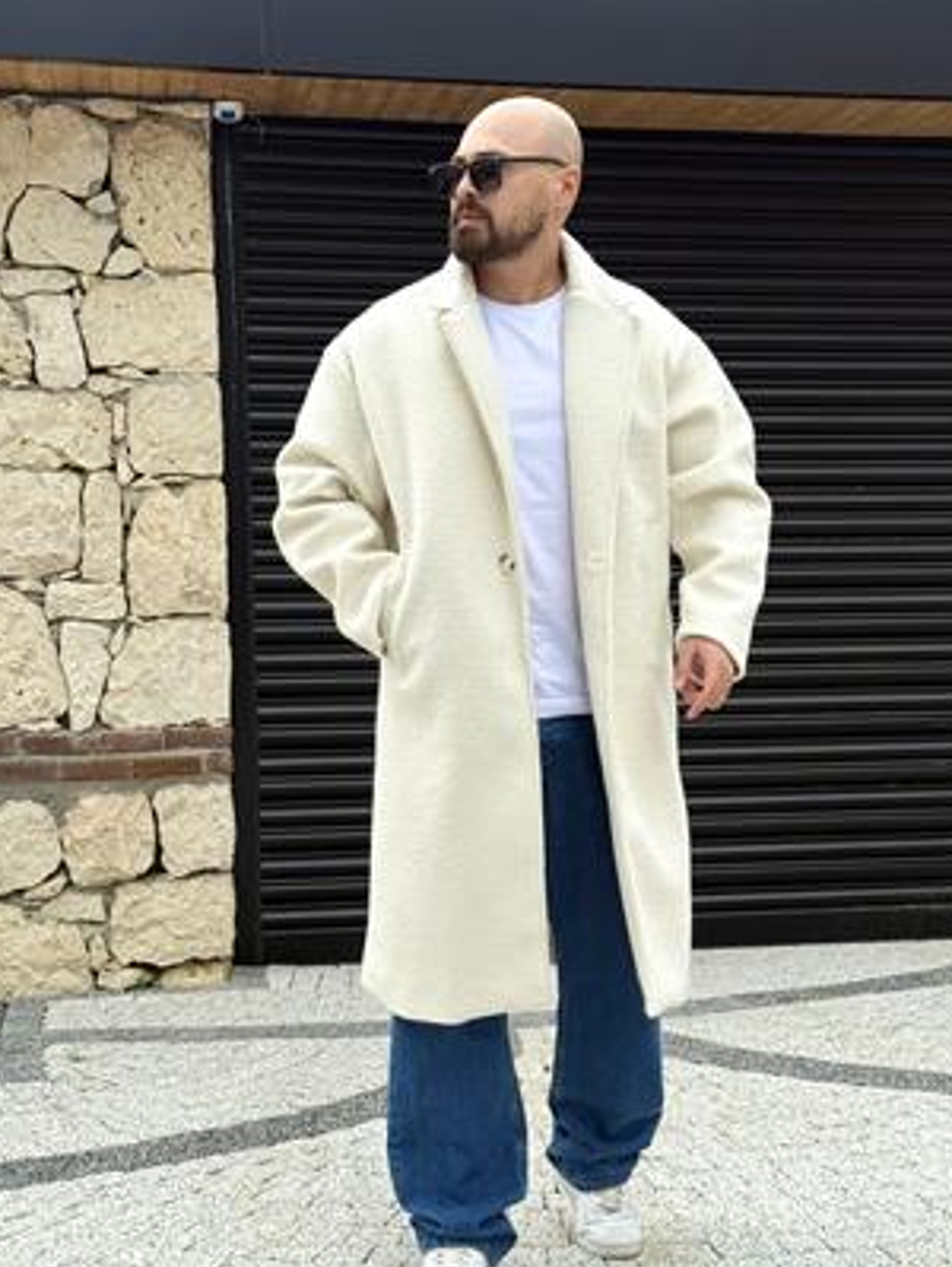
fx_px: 2050
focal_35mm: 56
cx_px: 536
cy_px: 718
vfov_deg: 34.3
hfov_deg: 26.1
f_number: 1.78
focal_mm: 6.76
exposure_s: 1/1715
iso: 80
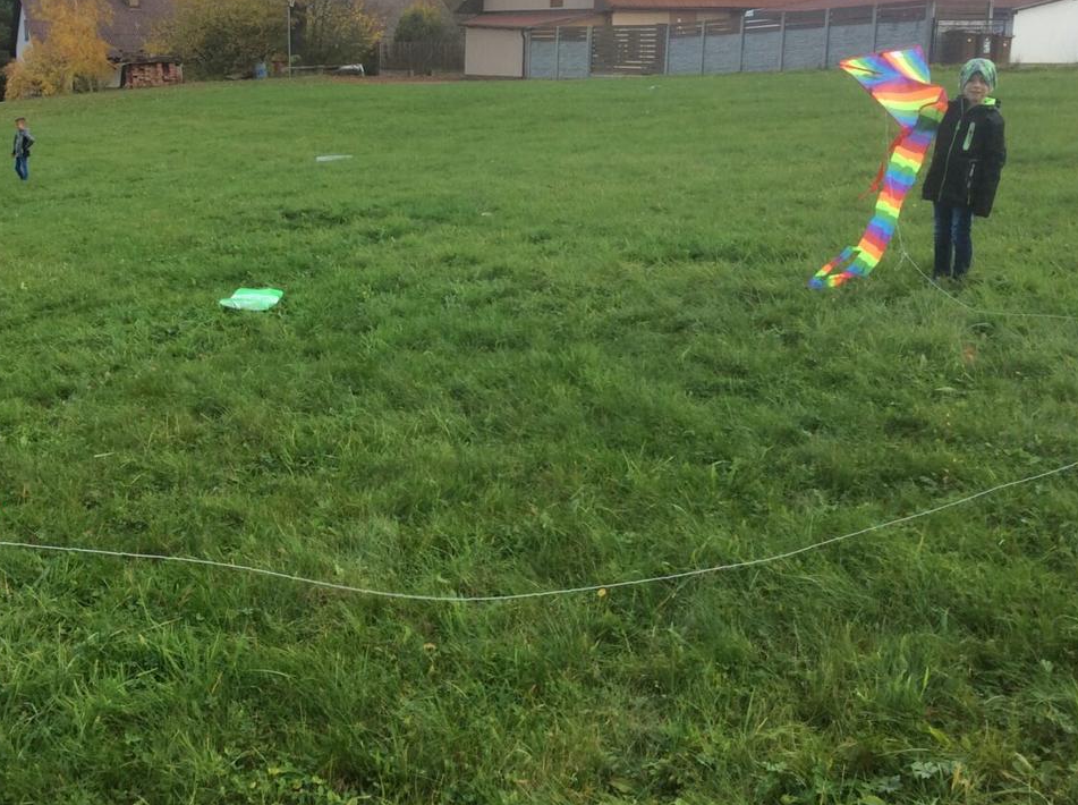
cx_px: 329
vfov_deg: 32.0
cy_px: 338
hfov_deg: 41.4
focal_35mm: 45
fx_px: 1399
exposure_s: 1/321
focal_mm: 3.3
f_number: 2.4
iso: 32
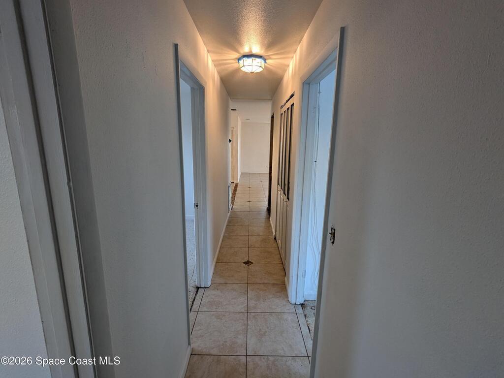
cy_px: 189
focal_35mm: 16
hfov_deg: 94.5
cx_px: 252
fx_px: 233
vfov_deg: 78.1
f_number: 2.2
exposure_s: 1/30
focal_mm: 2.22
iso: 62
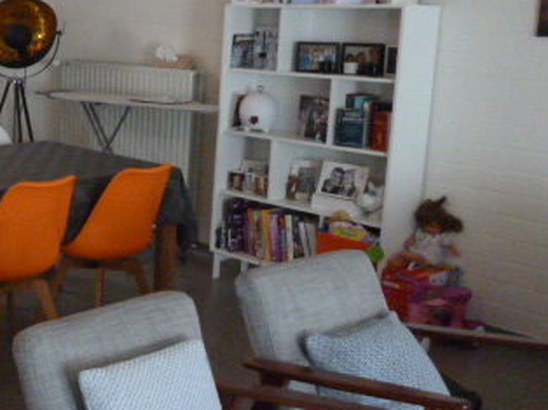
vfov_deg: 28.5
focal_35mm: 51
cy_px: 171
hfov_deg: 34.1
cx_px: -3
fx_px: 807
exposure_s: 1/60
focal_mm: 4.1
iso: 800
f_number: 3.3
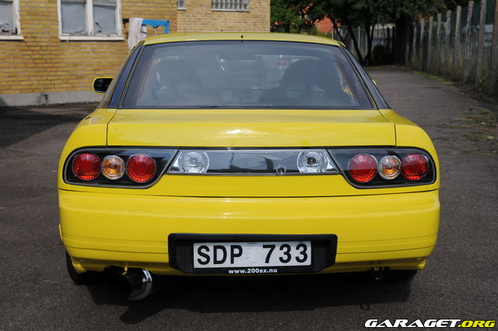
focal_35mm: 60
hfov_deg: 33.4
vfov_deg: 22.6
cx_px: 249
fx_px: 829
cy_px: 166
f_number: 5.6
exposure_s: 1/1250
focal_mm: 40
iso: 200
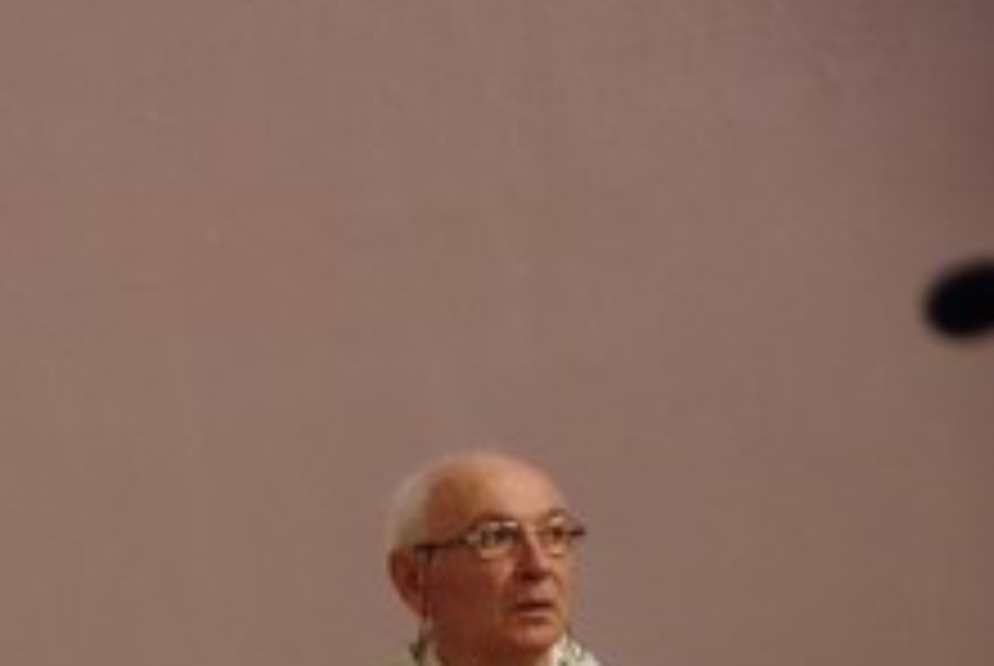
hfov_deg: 6.9
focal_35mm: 298
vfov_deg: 4.6
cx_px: -121
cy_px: 718
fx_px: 8239
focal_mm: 88
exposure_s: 1/60
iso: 2500
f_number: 5.6
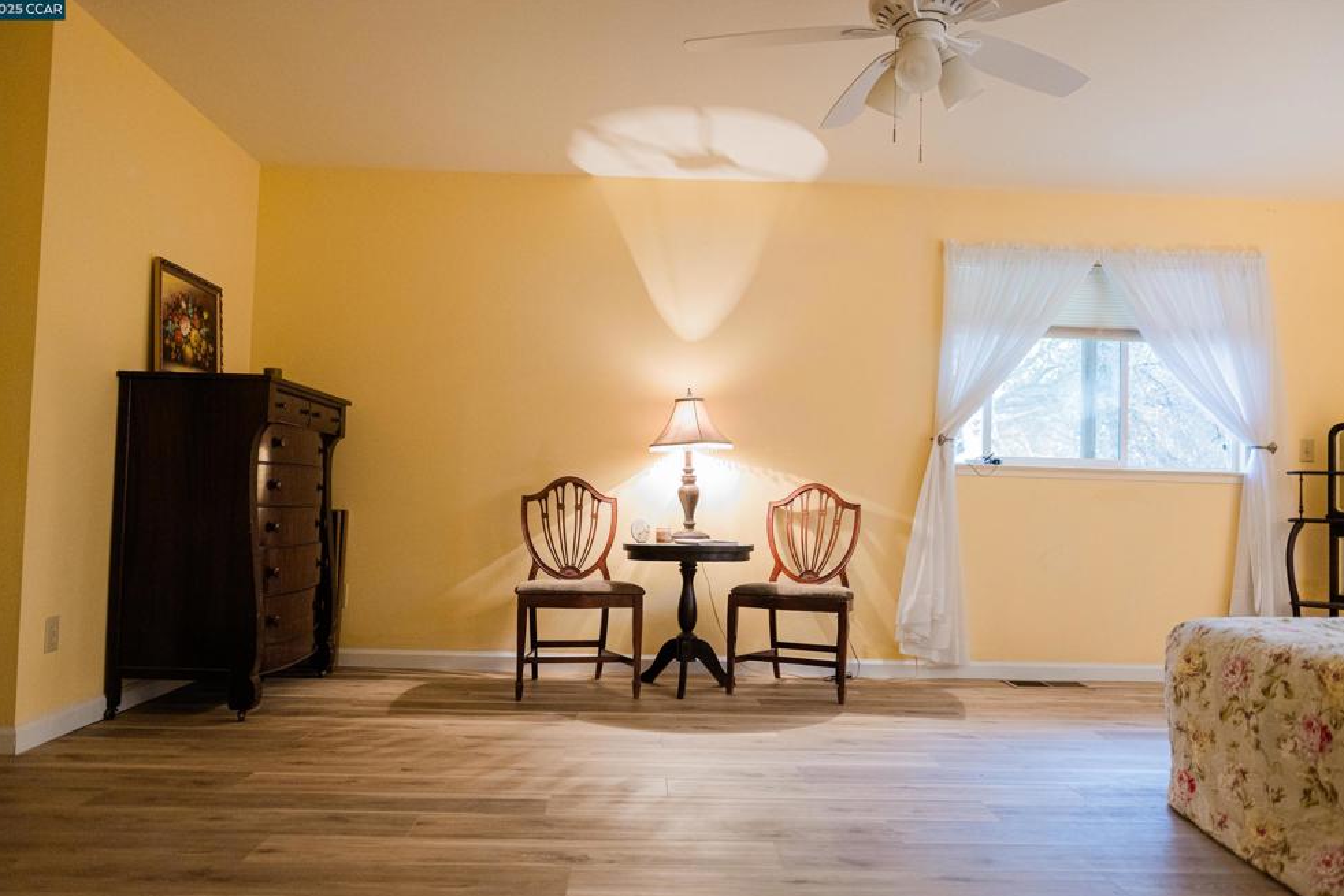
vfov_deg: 51.3
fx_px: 933
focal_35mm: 25
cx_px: 675
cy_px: 463
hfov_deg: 71.5
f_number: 2.8
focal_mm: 24
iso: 4000
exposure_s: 1/160
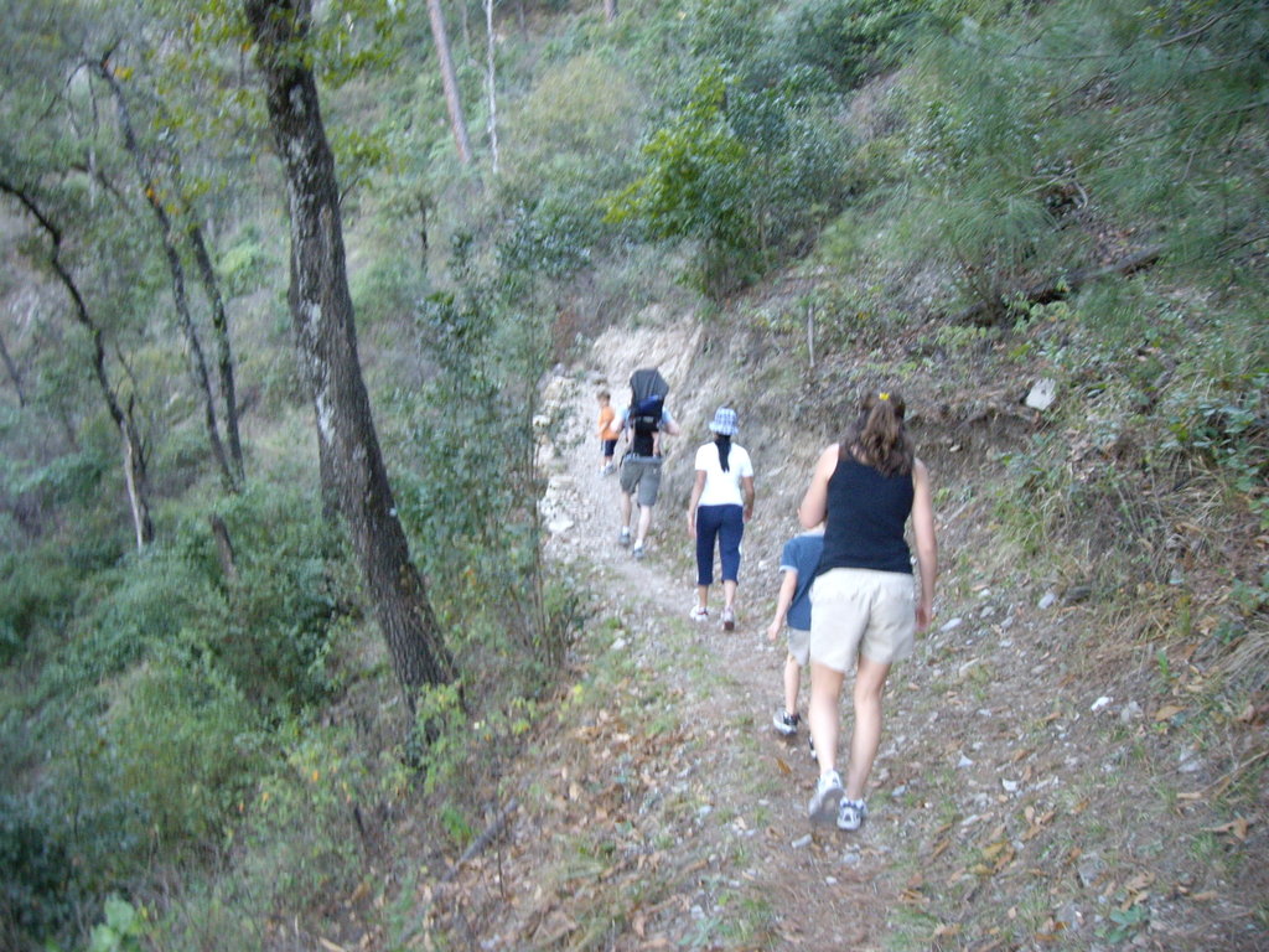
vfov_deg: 37.7
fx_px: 1393
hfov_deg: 49.0
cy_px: 476
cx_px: 634
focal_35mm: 38
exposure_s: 1/50
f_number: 2.7
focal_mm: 6.2
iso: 200
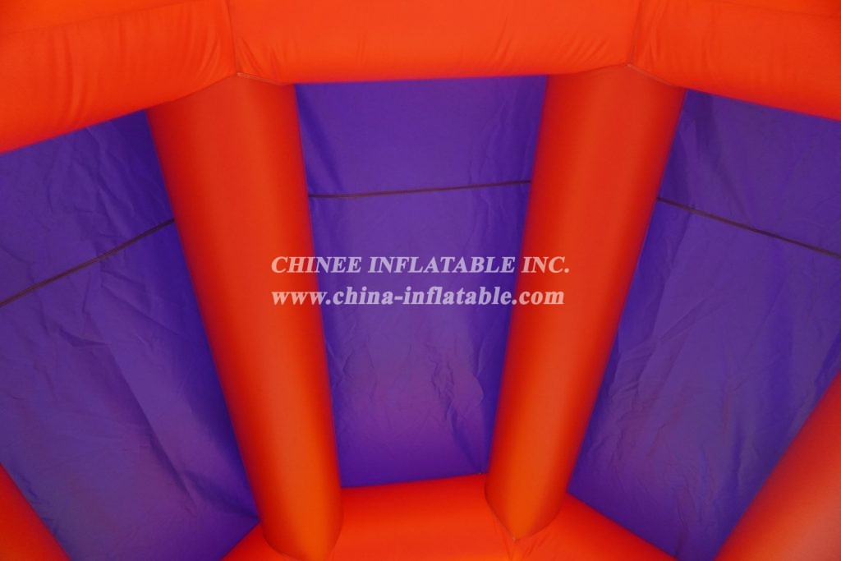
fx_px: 561
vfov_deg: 53.1
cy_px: 280
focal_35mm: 24
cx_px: 420
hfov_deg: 73.7
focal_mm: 16
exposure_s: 1/160
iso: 1000
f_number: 4
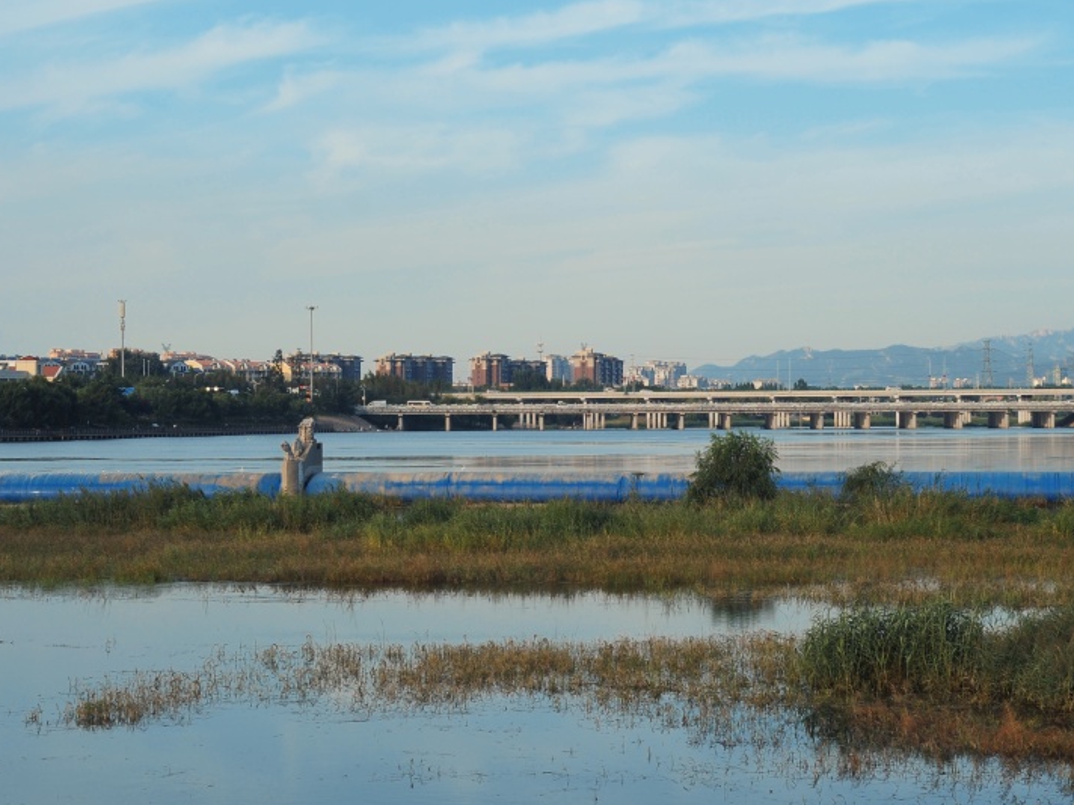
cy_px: 383
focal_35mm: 81
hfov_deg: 24.1
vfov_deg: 18.2
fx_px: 2513
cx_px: 644
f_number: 5.6
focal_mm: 50
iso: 200
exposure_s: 1/667
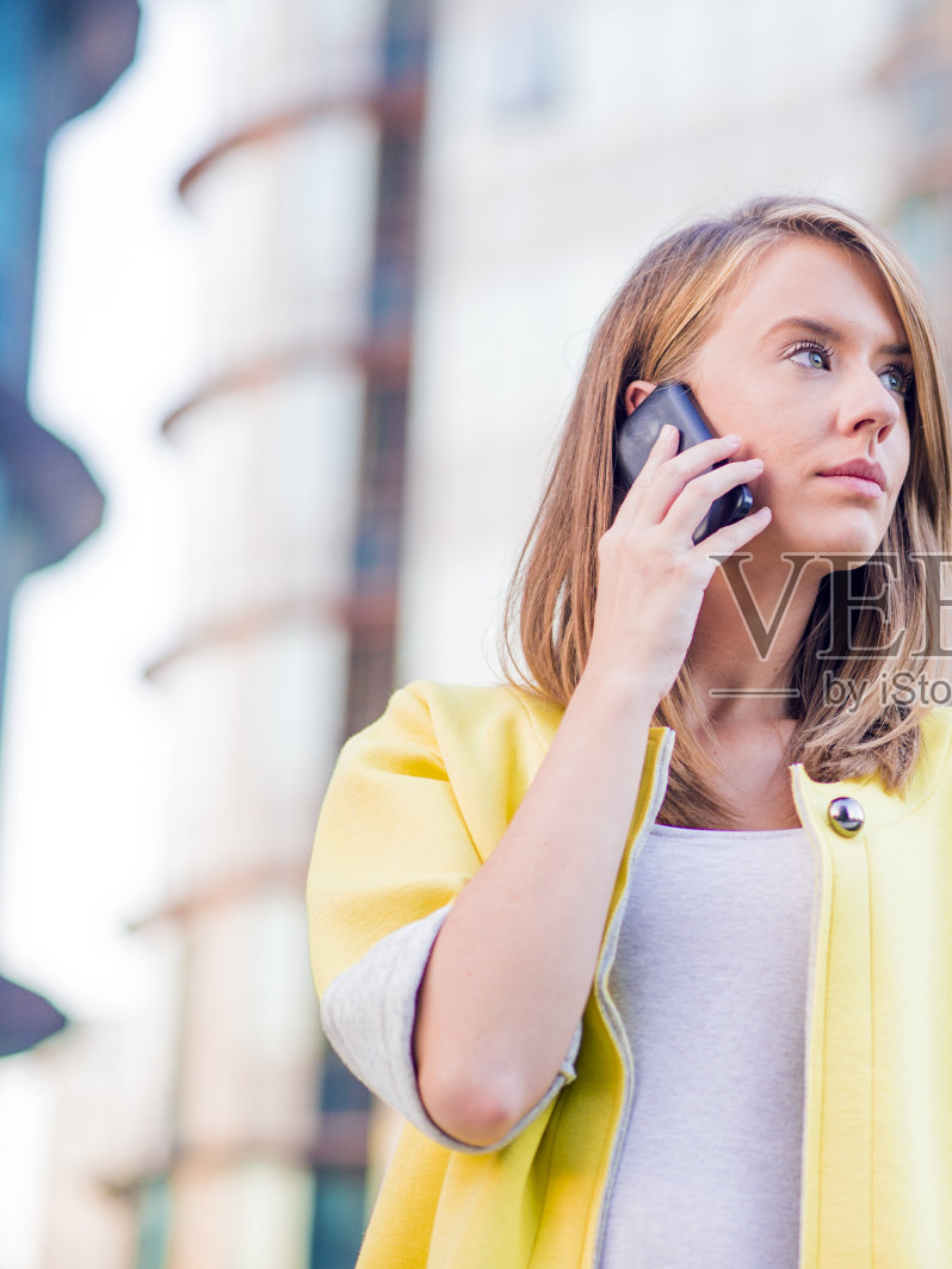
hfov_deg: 11.9
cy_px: 634
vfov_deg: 16.0
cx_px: 908
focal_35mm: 123
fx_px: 4510
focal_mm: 85
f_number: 2.2
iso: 200
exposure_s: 1/200
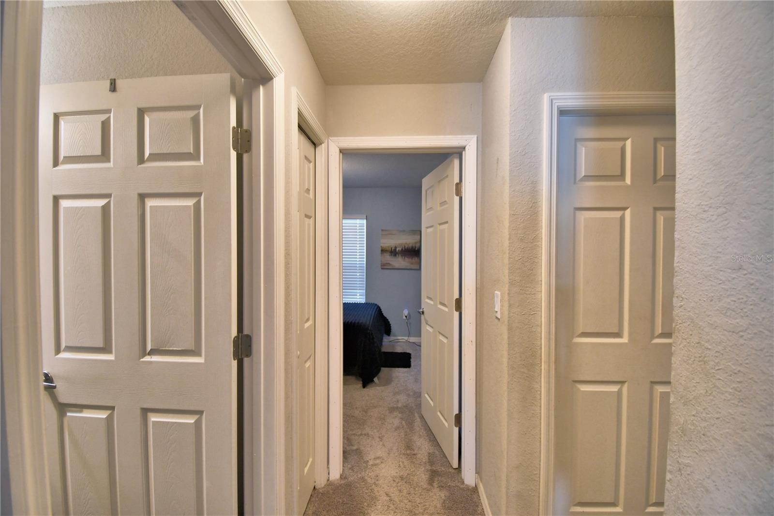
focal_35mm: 15
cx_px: 387
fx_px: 322
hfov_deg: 100.4
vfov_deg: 77.3
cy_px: 258
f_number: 4.5
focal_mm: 10
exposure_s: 1/30
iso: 500
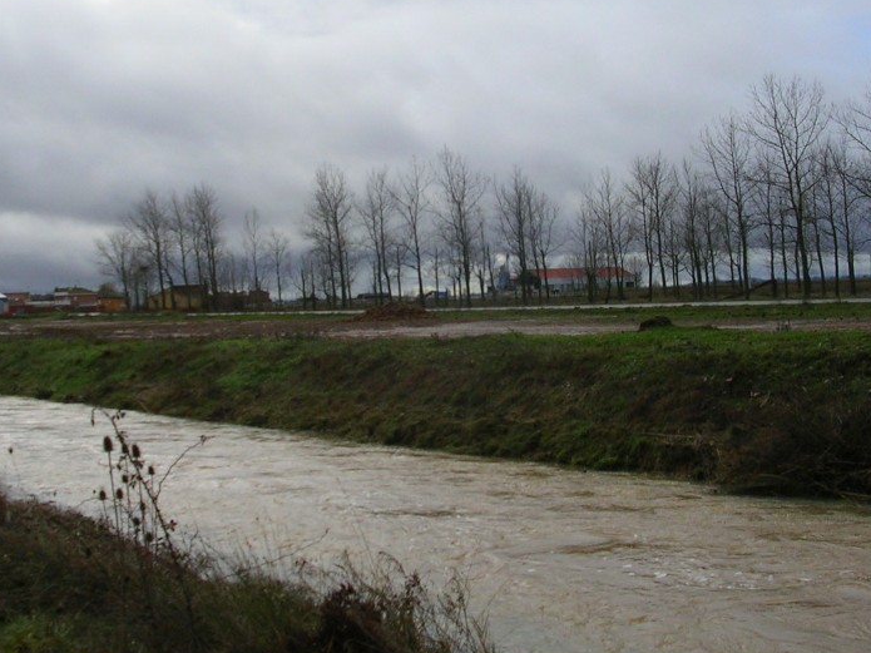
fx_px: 1409
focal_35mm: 56
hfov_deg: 34.4
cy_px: 243
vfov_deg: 26.0
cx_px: 432
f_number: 5.6
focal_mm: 5.8
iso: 50
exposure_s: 1/276
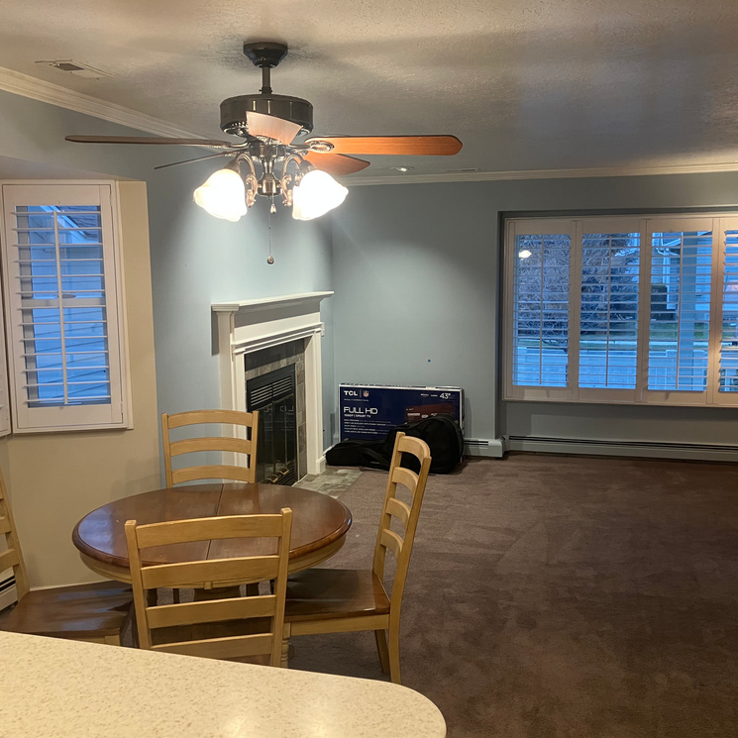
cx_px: 347
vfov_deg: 48.4
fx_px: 820
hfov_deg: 48.4
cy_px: 375
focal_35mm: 34
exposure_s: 1/60
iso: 160
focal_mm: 3.99
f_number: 1.8
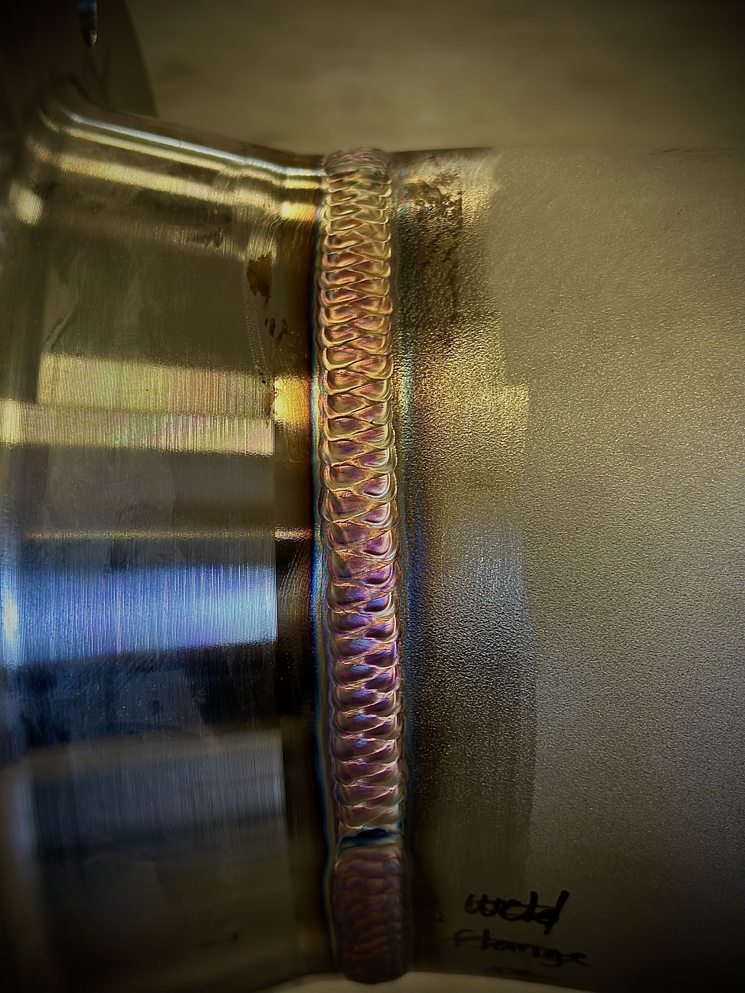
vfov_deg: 39.7
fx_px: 1377
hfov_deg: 30.3
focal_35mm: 48
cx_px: 372
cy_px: 496
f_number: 1.78
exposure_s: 1/60
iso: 200
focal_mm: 6.86
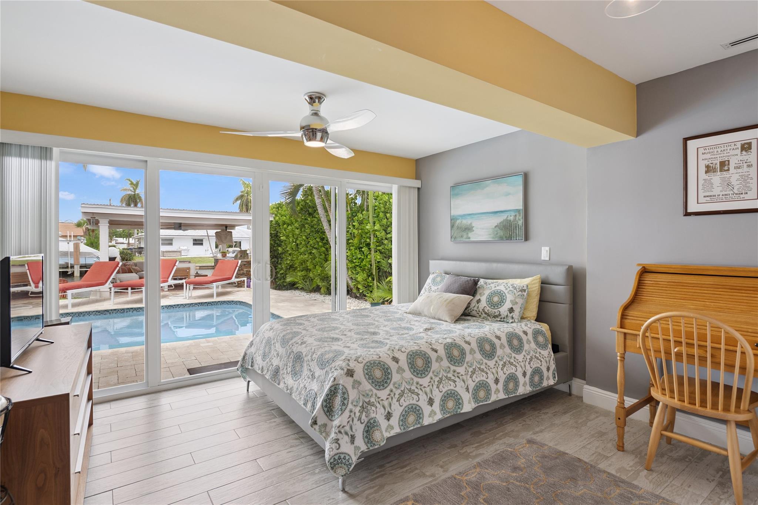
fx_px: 379
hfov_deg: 90.0
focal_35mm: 18
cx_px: 379
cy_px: 252
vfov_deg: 67.4
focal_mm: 18
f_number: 7.1
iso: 250
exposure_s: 1/60
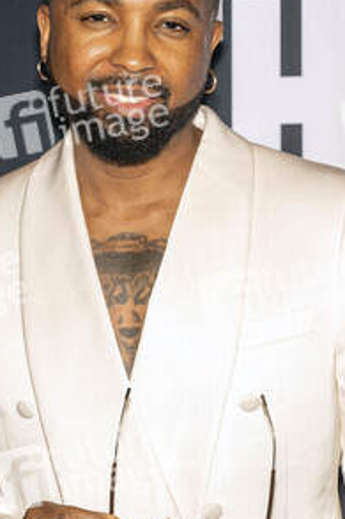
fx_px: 1612
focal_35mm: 112
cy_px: 205
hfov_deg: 12.2
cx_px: 129
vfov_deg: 18.3
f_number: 5.6
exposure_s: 1/200
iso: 800
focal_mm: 82
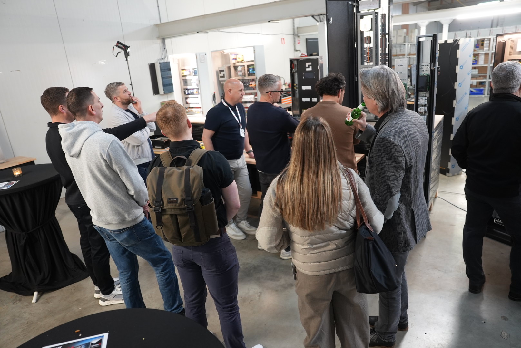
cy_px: 174
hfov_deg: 73.7
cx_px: 260
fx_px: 348
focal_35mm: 24
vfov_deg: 53.2
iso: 2500
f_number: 2.8
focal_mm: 24
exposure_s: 1/160
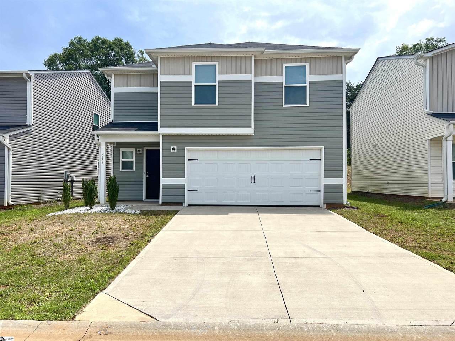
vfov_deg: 53.1
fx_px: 342
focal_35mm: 26
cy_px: 170
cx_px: 228
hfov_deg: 67.3
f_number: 1.5
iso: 50
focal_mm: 5.7
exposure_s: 1/6993
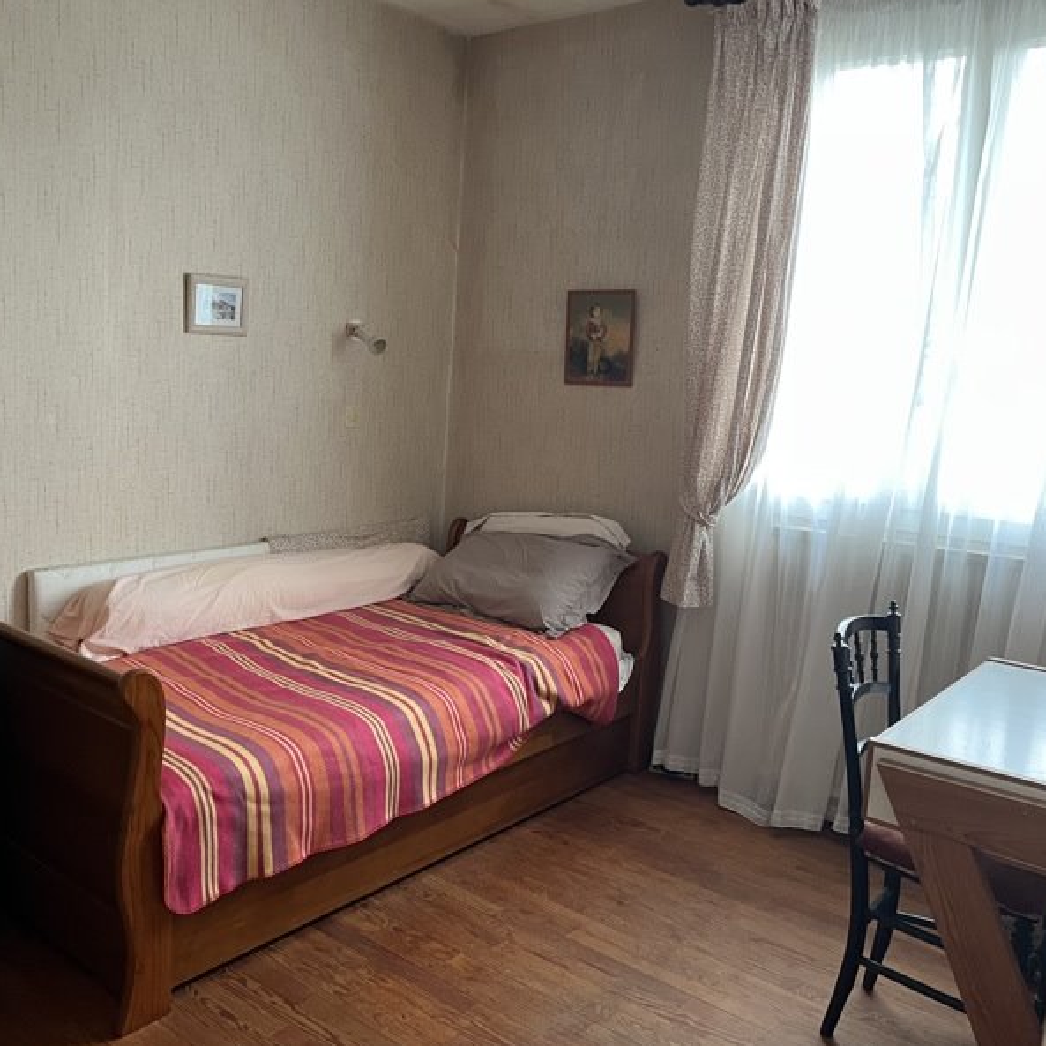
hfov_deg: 51.7
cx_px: 360
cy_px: 527
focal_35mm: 31
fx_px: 1060
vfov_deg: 52.5
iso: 250
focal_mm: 5.1
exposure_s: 1/60
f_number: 1.6
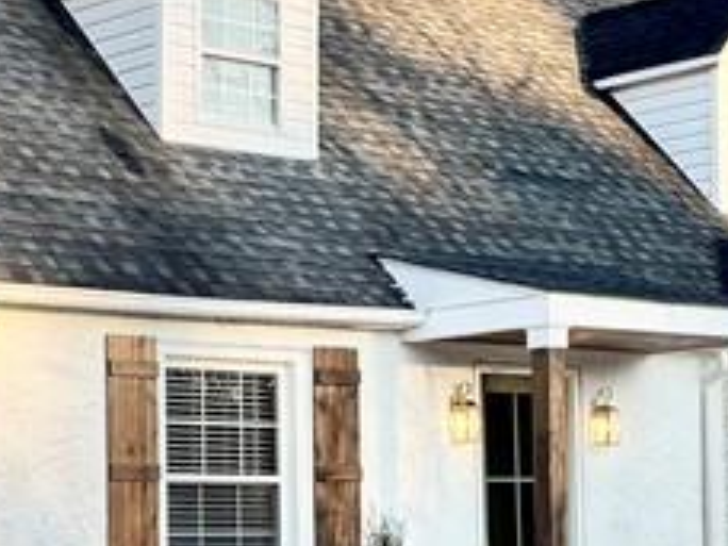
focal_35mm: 117
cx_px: 211
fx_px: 2461
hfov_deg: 16.8
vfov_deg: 12.6
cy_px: 431
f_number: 1.6
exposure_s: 1/799
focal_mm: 5.96
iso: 50
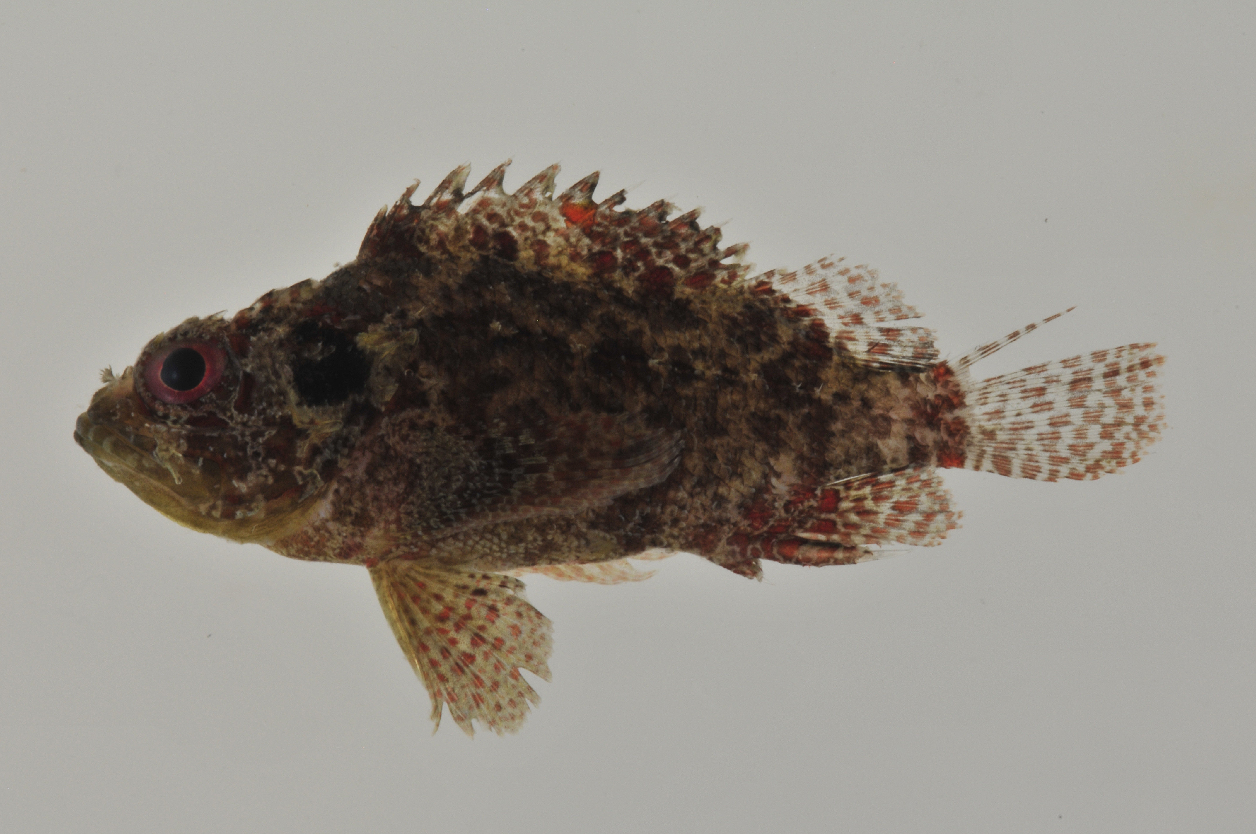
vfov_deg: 8.7
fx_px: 5488
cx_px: 628
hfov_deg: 13.1
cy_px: 417
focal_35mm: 158
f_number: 36
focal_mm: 105
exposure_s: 1/60
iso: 200
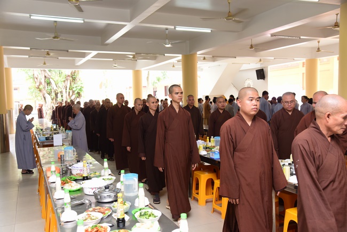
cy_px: 116
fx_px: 328
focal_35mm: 34
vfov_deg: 38.9
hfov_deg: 55.8
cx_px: 174
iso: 640
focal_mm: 34
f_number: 5.6
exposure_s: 1/60
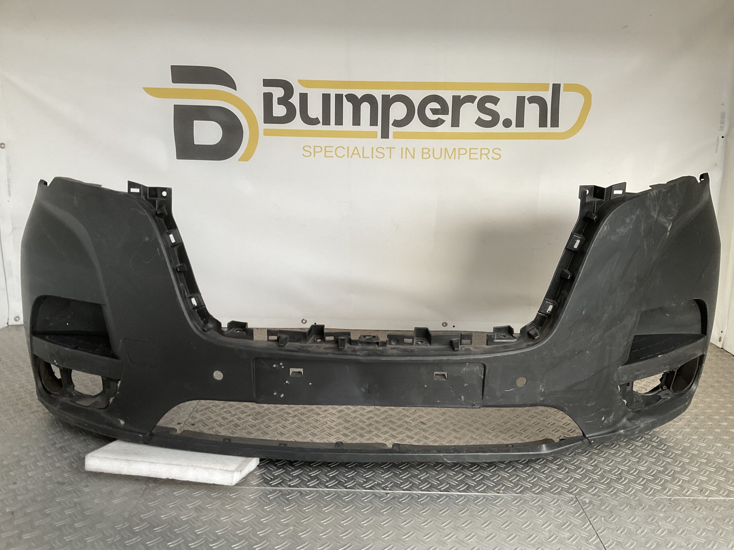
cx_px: 367
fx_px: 615
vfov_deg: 48.2
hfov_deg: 61.7
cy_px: 275
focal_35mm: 29
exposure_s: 1/50
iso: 64
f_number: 1.8
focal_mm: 3
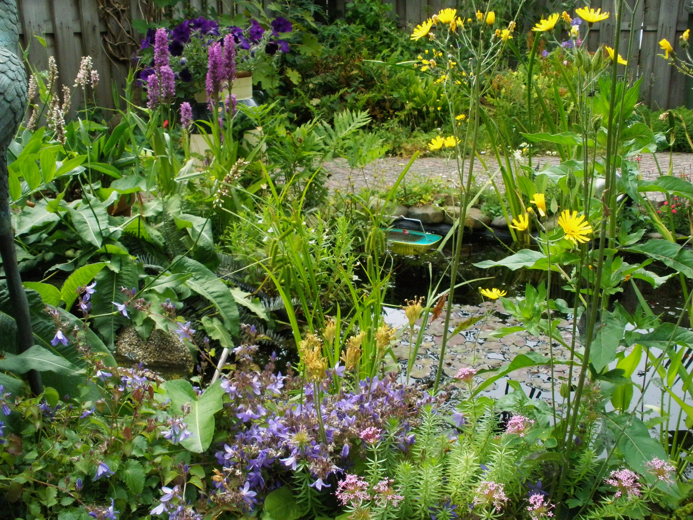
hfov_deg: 51.4
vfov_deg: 39.7
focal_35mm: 36
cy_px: 260
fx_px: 721
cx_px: 346
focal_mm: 6.3
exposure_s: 1/400
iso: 400
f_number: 5.6
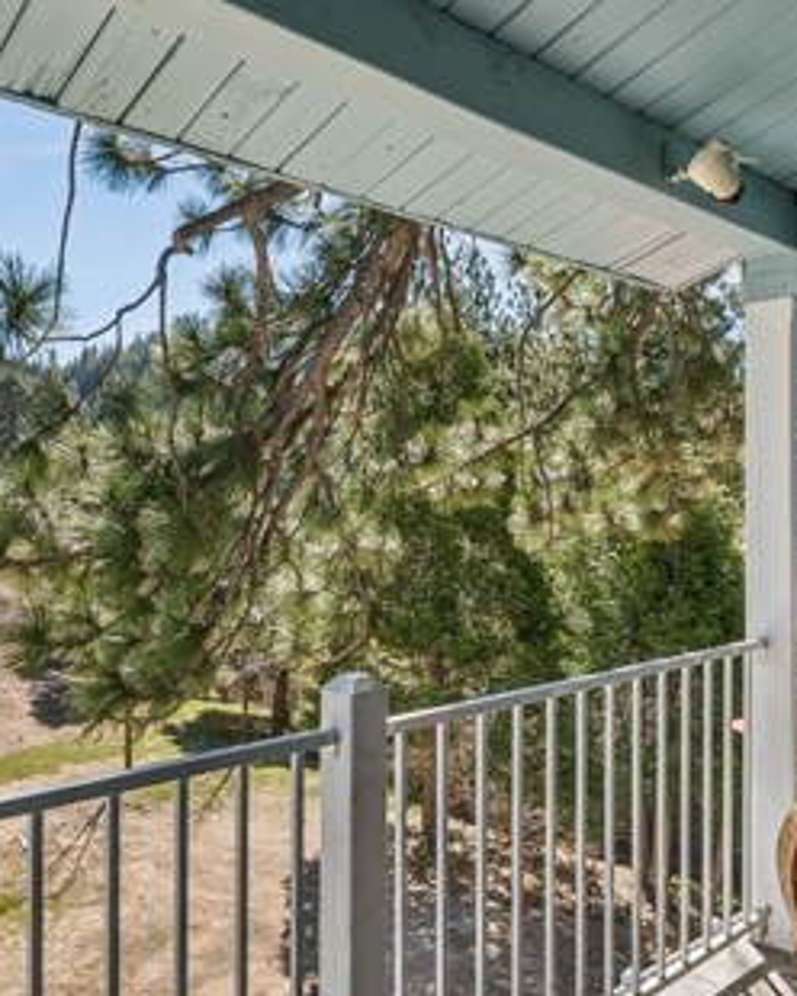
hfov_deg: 46.3
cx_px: 357
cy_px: 479
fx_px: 931
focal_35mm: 32
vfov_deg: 56.3
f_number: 22
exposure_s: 1/13
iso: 100
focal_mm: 16.3
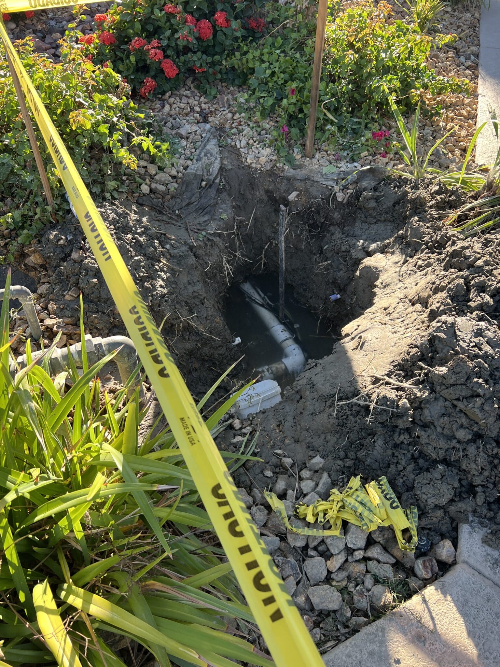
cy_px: 334
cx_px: 250
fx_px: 501
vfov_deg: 67.3
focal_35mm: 26
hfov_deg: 53.1
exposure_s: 1/497
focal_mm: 5.7
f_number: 1.5
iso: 50
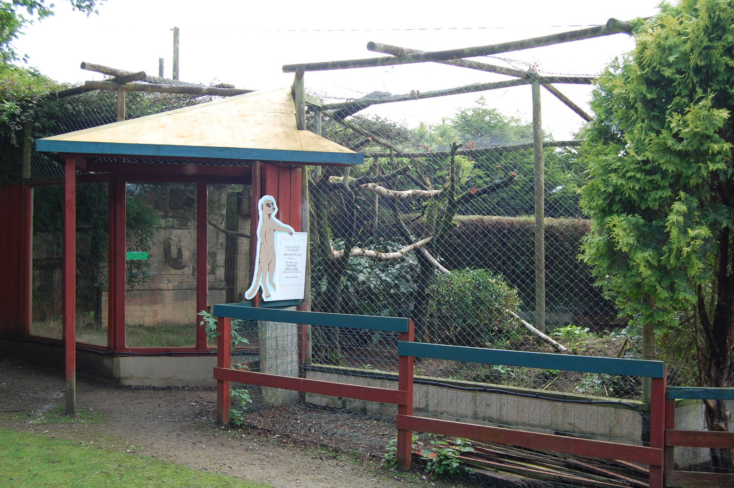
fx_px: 794
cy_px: 244
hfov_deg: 49.6
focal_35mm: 39
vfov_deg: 34.2
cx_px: 367
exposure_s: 1/125
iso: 250
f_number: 5.6
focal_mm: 26
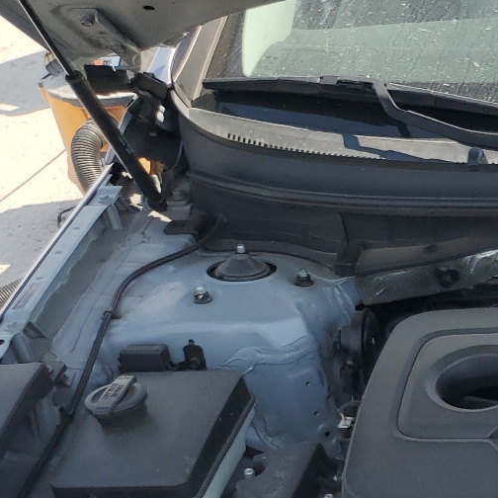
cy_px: 560
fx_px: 1188
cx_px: 776
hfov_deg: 20.0
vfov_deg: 22.2
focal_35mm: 73
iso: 50
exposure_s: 1/1250
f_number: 1.5
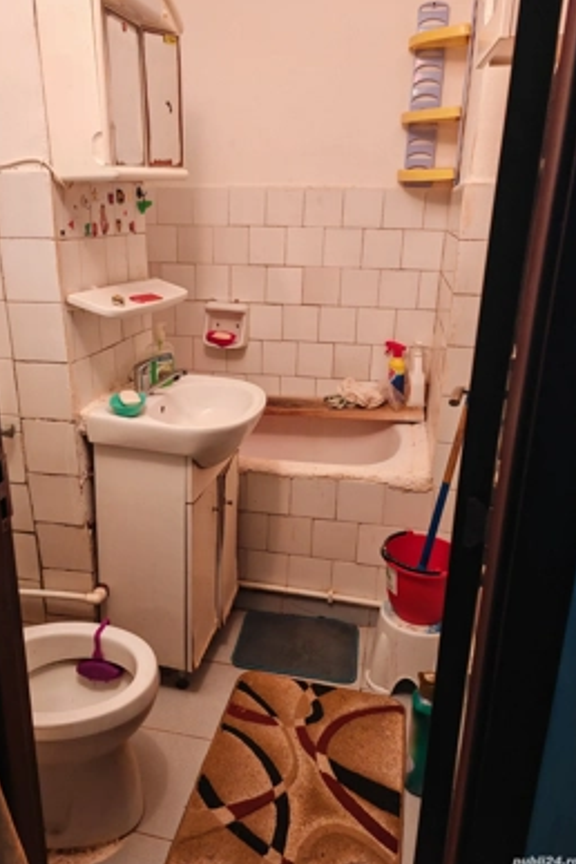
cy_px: 424
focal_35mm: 29
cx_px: 248
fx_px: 696
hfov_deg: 44.8
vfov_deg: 63.7
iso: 500
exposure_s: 1/50
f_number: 1.6
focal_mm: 7.62
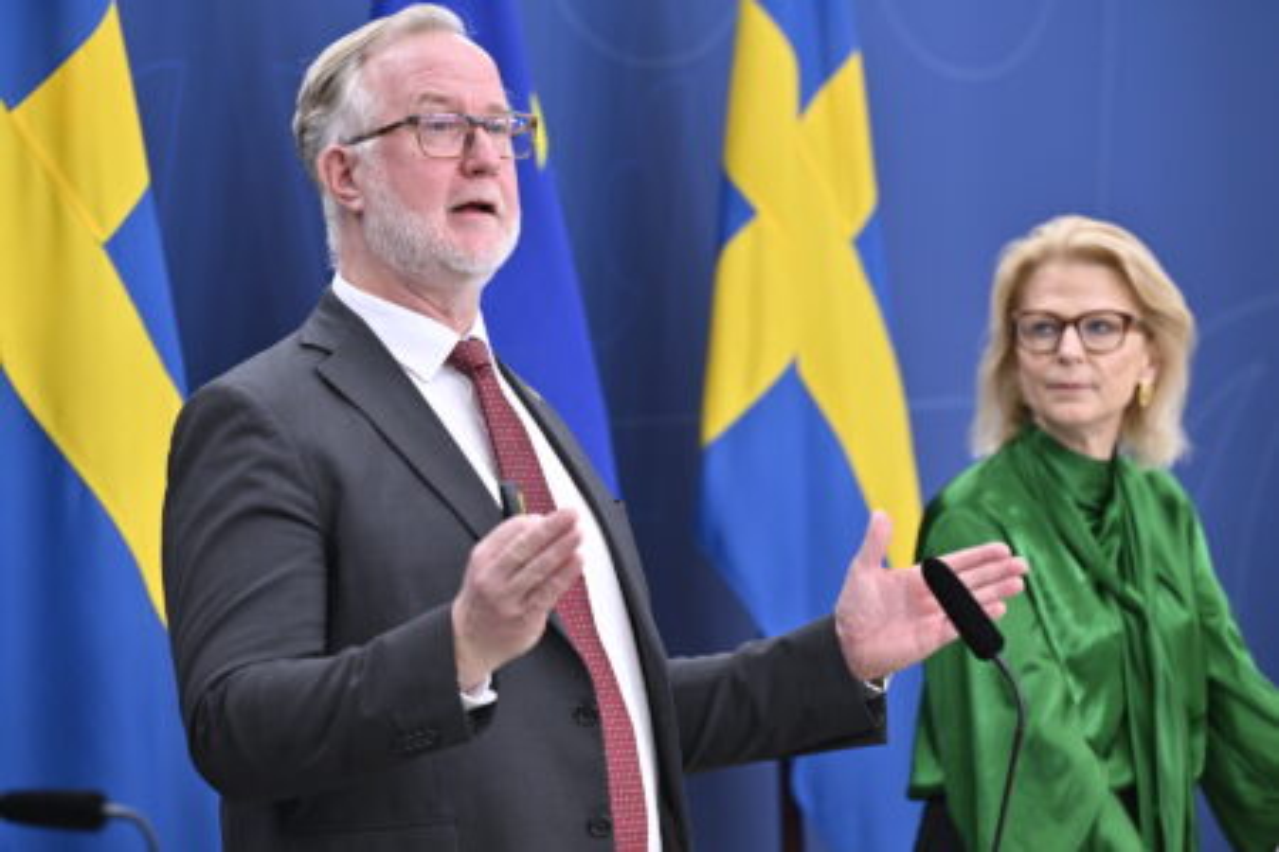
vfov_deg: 10.2
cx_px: 640
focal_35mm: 135
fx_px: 4796
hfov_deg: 15.2
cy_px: 426
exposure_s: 1/200
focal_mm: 135
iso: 1250
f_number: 4
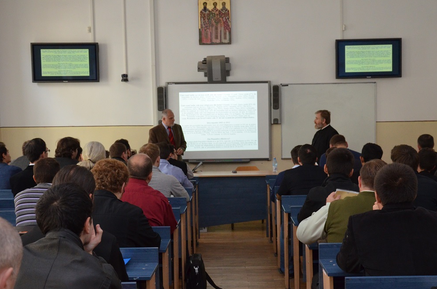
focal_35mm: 58
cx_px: 233
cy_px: 153
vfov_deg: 23.3
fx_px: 702
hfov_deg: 34.5
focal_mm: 32
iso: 2000
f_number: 5.6
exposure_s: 1/100
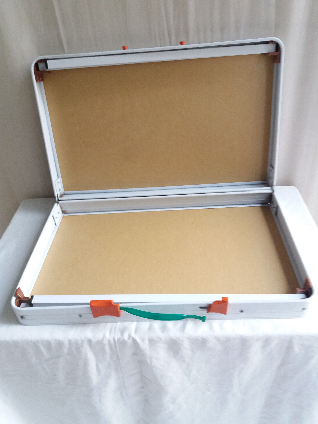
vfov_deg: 63.4
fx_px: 343
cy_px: 212
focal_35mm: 28
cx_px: 159
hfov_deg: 49.7
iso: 100
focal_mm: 3.7
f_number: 1.9
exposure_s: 1/33
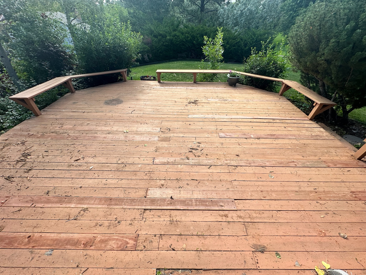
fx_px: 148
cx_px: 183
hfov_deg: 102.1
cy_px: 138
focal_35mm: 14
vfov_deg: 85.7
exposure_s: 1/520
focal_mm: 2.22
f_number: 2.2
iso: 40
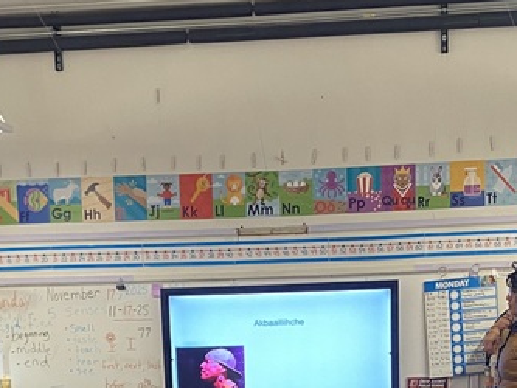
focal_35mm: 80
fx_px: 1195
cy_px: 537
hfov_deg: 24.4
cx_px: 283
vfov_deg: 17.1
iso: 160
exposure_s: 1/60
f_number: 1.8
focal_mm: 4.25
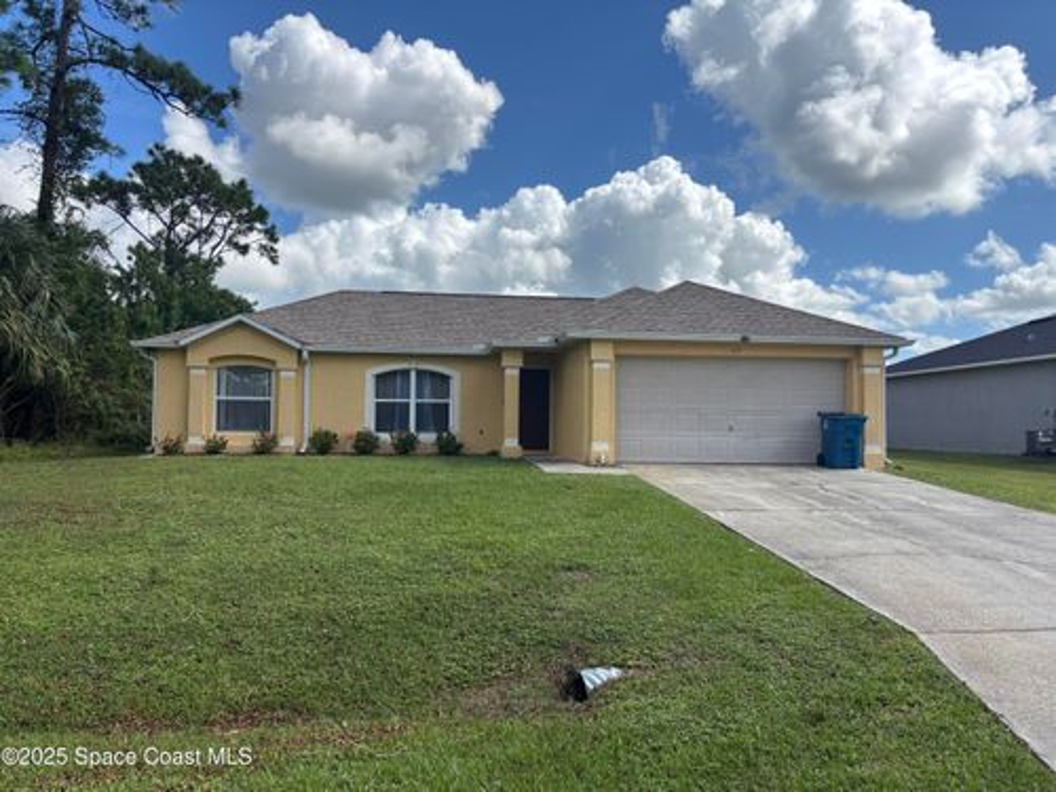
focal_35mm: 26
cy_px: 396
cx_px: 528
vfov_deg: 53.1
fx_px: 793
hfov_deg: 67.3
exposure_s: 1/3650
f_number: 1.6
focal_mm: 5.96
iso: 50
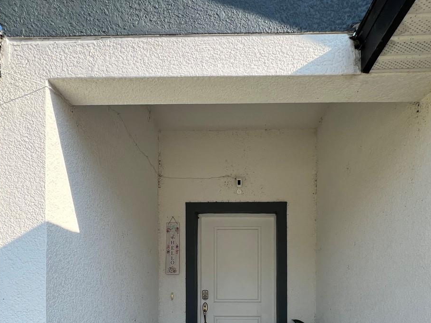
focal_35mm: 23
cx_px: 224
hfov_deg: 73.9
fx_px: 286
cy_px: 276
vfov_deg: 53.3
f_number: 1.8
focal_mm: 1.57
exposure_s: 1/364
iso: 32
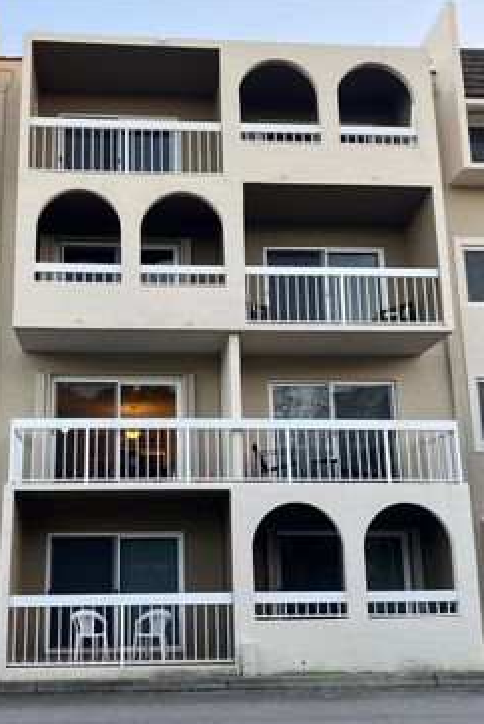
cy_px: 365
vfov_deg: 48.4
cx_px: 169
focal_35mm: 40
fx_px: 806
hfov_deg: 33.2
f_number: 1.8
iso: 64
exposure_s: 1/121
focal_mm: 3.99
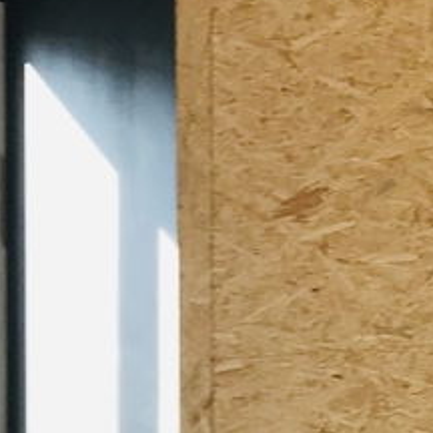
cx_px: 714
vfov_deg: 9.5
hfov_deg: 9.2
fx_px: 2590
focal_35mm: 183
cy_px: 403
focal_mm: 3.99
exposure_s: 1/110
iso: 20
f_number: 1.8
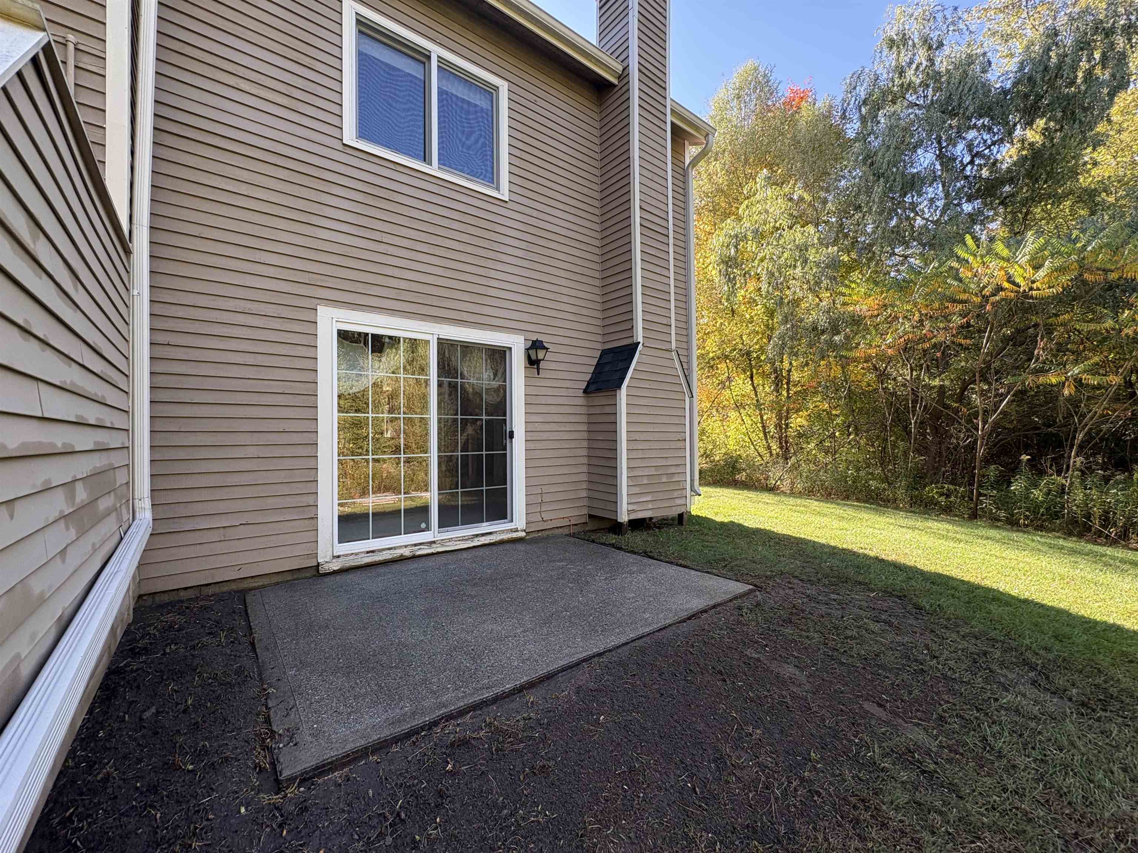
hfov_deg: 102.1
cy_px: 426
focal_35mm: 14
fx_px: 460
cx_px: 569
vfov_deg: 85.7
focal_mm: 2.22
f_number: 2.2
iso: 40
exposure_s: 1/151
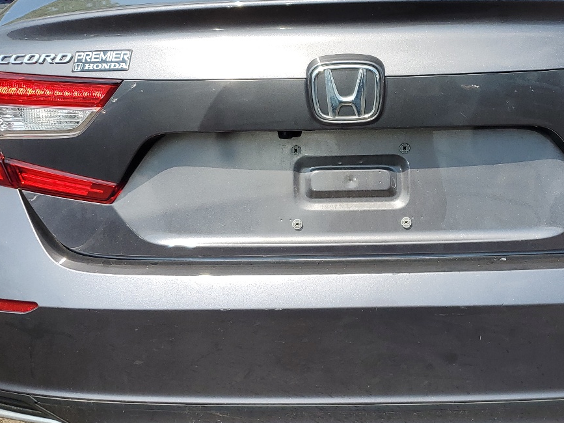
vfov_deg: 30.2
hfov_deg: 39.3
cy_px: 171
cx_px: 366
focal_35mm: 48
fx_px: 782
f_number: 1.5
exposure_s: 1/3333
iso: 50
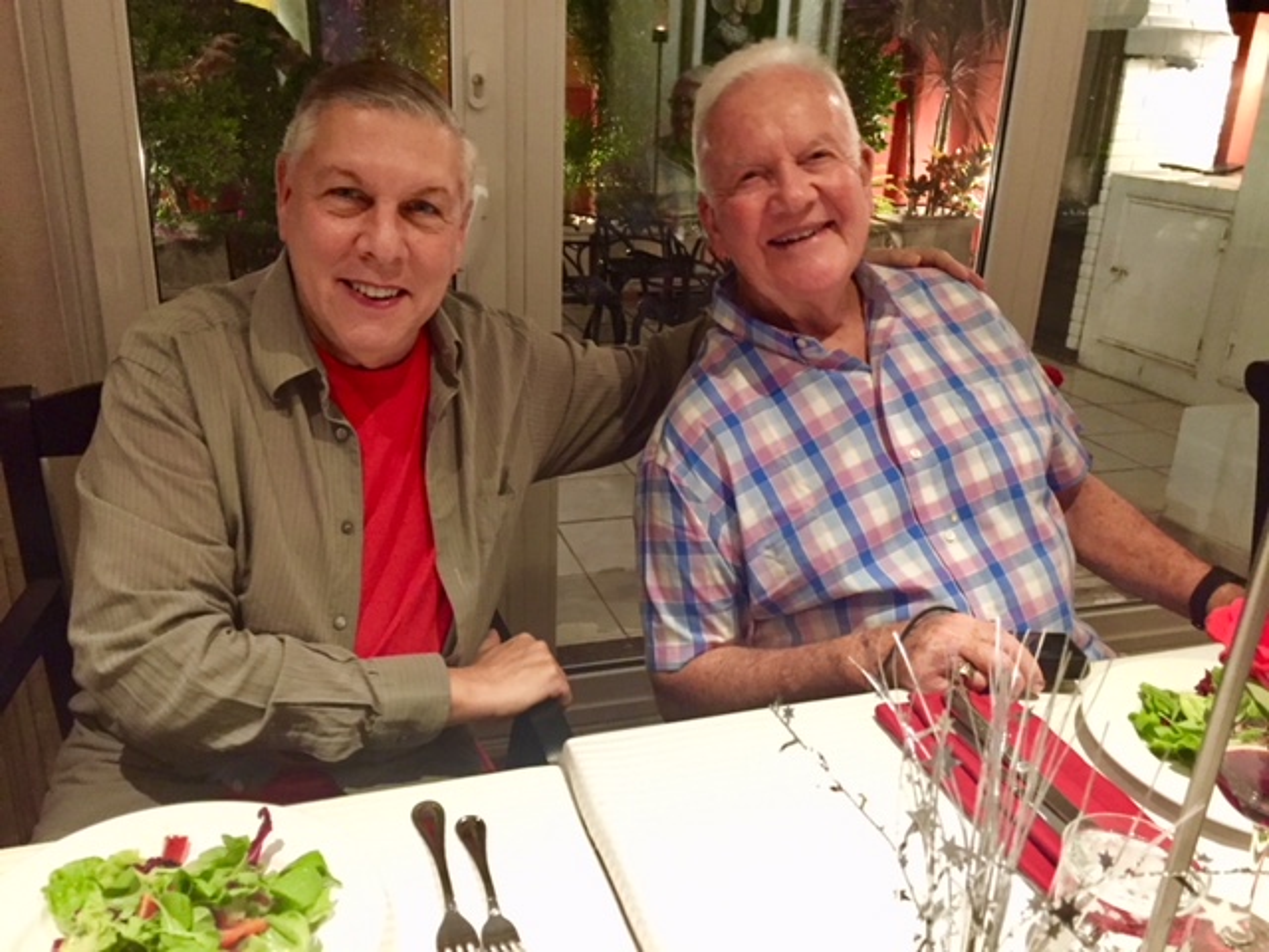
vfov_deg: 48.2
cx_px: 634
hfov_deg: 61.7
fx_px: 1063
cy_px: 476
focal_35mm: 29
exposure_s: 1/17
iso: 500
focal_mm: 4.15
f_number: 2.2
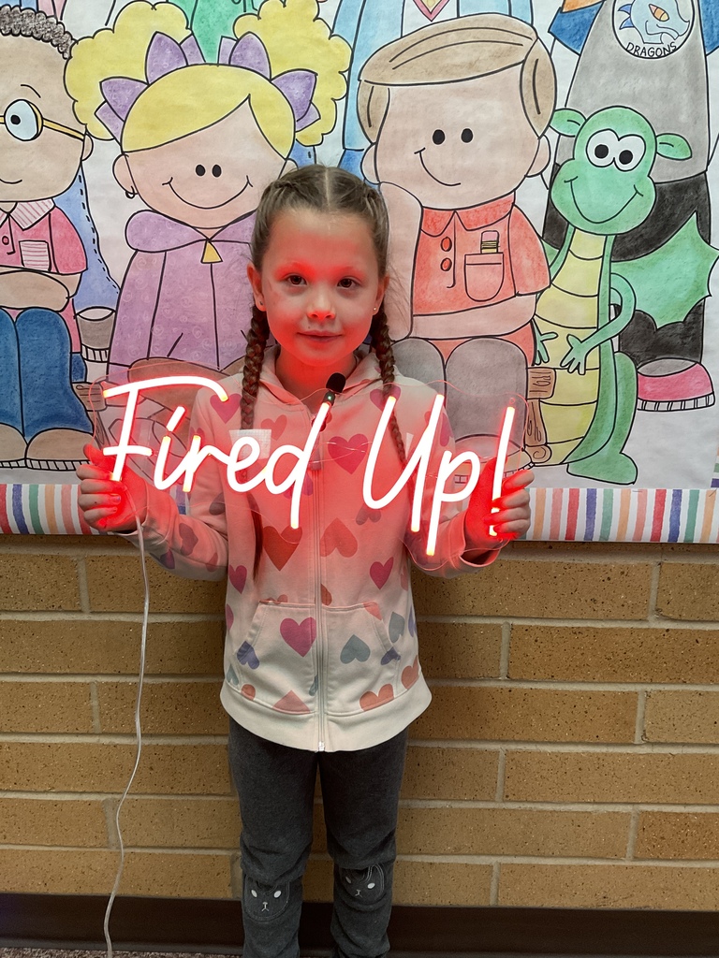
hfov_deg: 48.2
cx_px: 360
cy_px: 479
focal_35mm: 29
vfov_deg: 61.7
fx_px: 803
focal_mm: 3
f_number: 1.8
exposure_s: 1/60
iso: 125
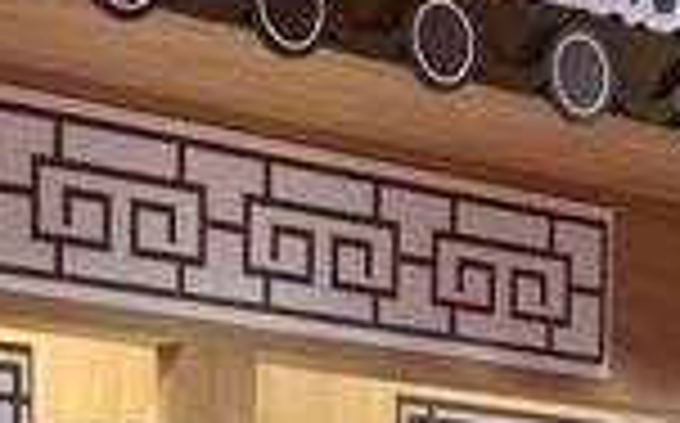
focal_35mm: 126
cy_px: 1017
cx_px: -18
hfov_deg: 16.2
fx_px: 2332
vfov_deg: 9.3
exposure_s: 1/120
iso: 80
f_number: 1.8
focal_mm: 3.99
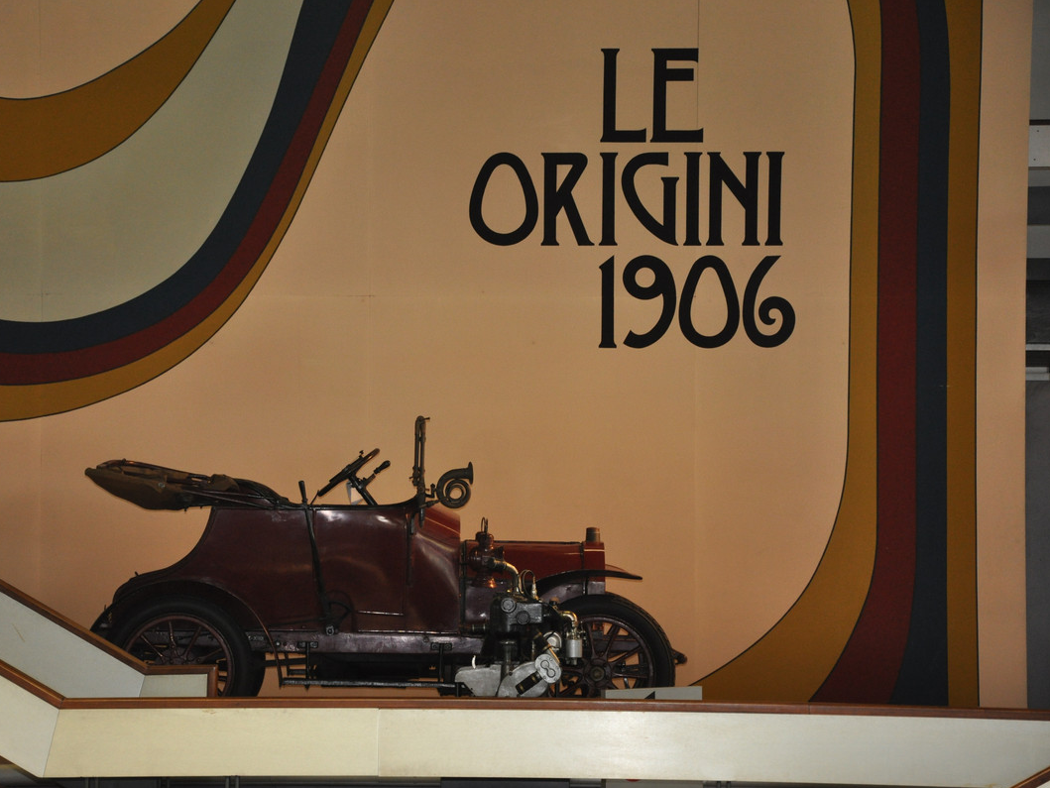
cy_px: 394
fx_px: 3975
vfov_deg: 11.3
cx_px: 471
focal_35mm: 131
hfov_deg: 15.0
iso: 800
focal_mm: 80
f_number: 5.3
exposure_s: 1/60
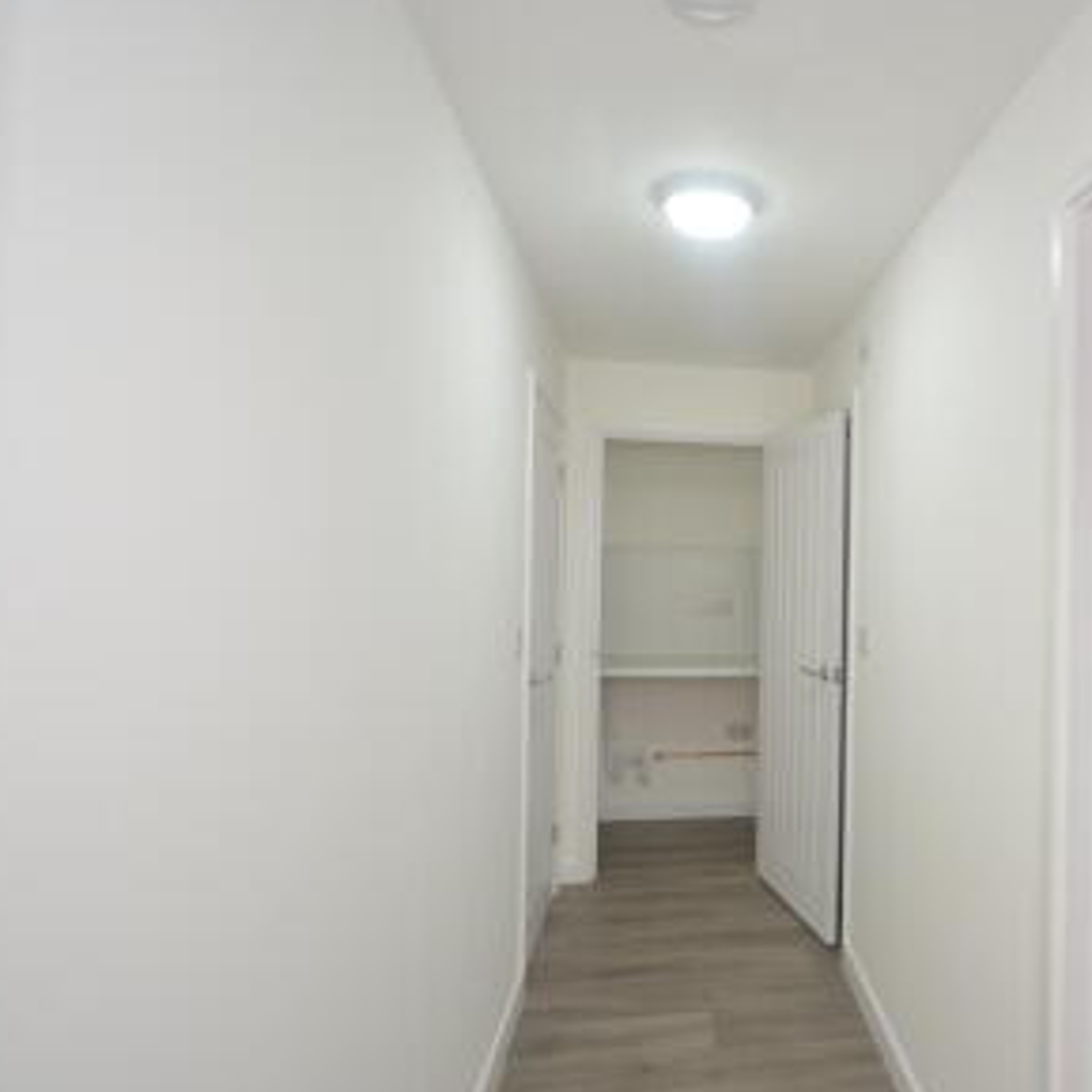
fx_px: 749
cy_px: 554
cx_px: 786
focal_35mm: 21
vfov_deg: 72.1
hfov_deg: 68.6
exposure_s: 1/80
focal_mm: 10
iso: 200
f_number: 4.5
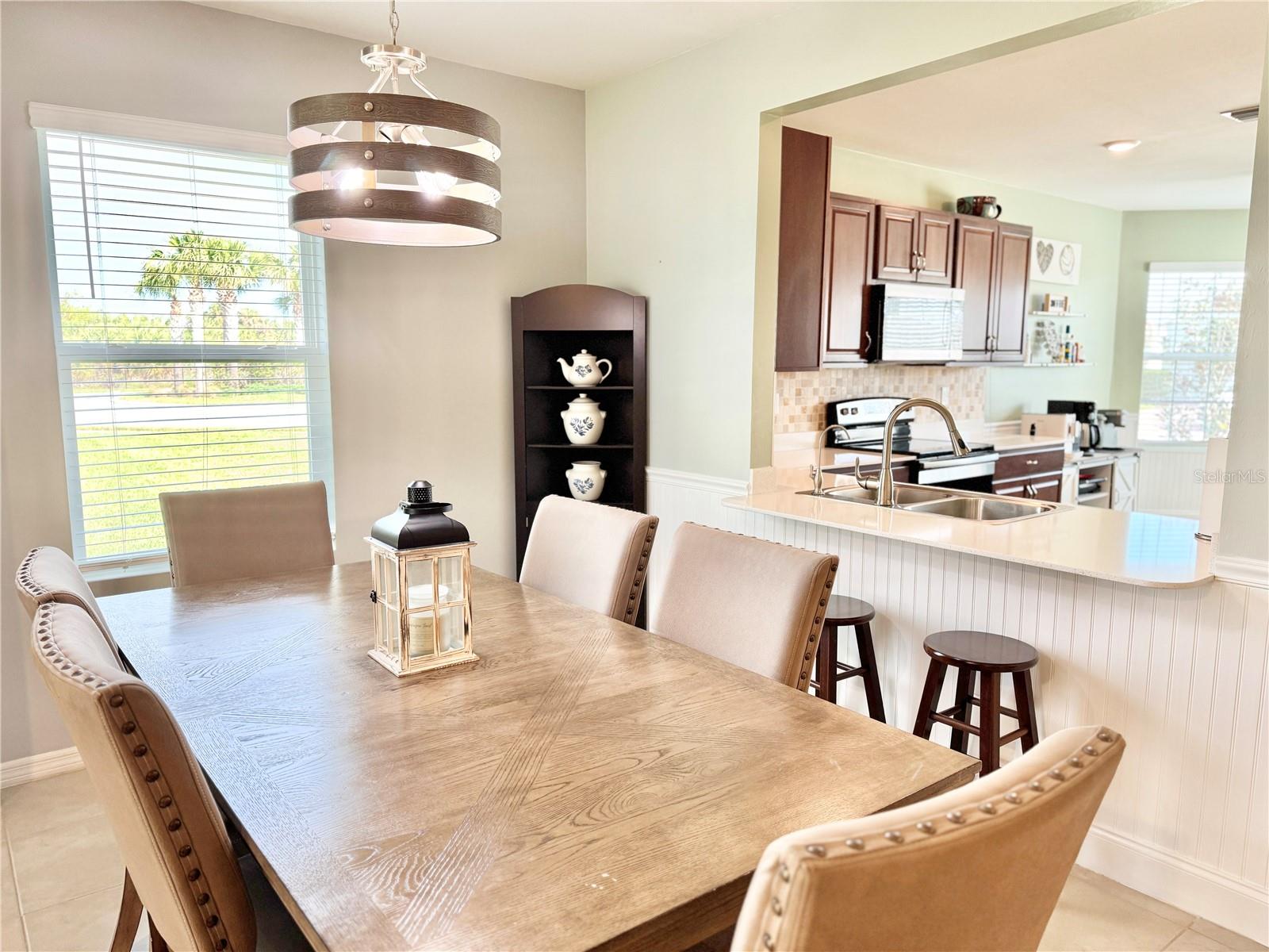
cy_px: 476
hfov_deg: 71.6
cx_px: 634
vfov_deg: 56.8
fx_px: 880
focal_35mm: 24
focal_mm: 6.76
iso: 125
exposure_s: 1/60
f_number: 1.78
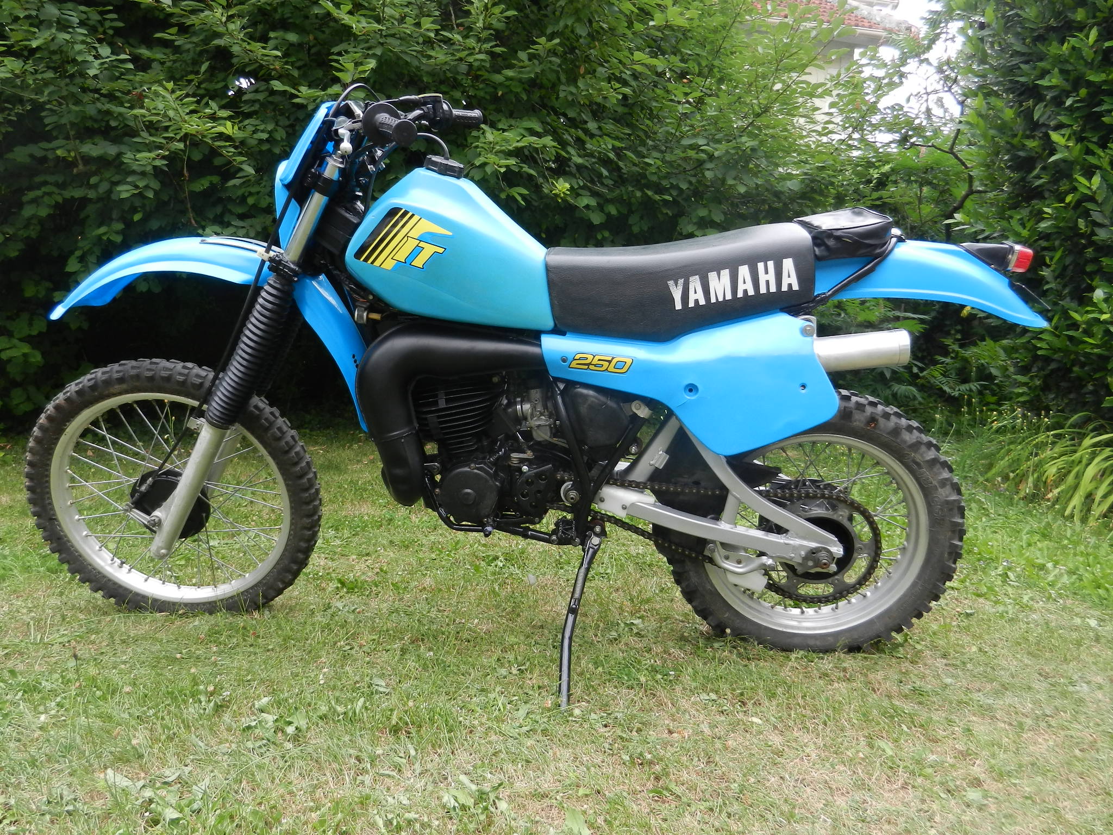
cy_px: 418
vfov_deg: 54.9
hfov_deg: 69.4
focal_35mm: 25
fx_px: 804
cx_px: 556
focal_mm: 4.5
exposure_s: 1/200
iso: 160
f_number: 3.5
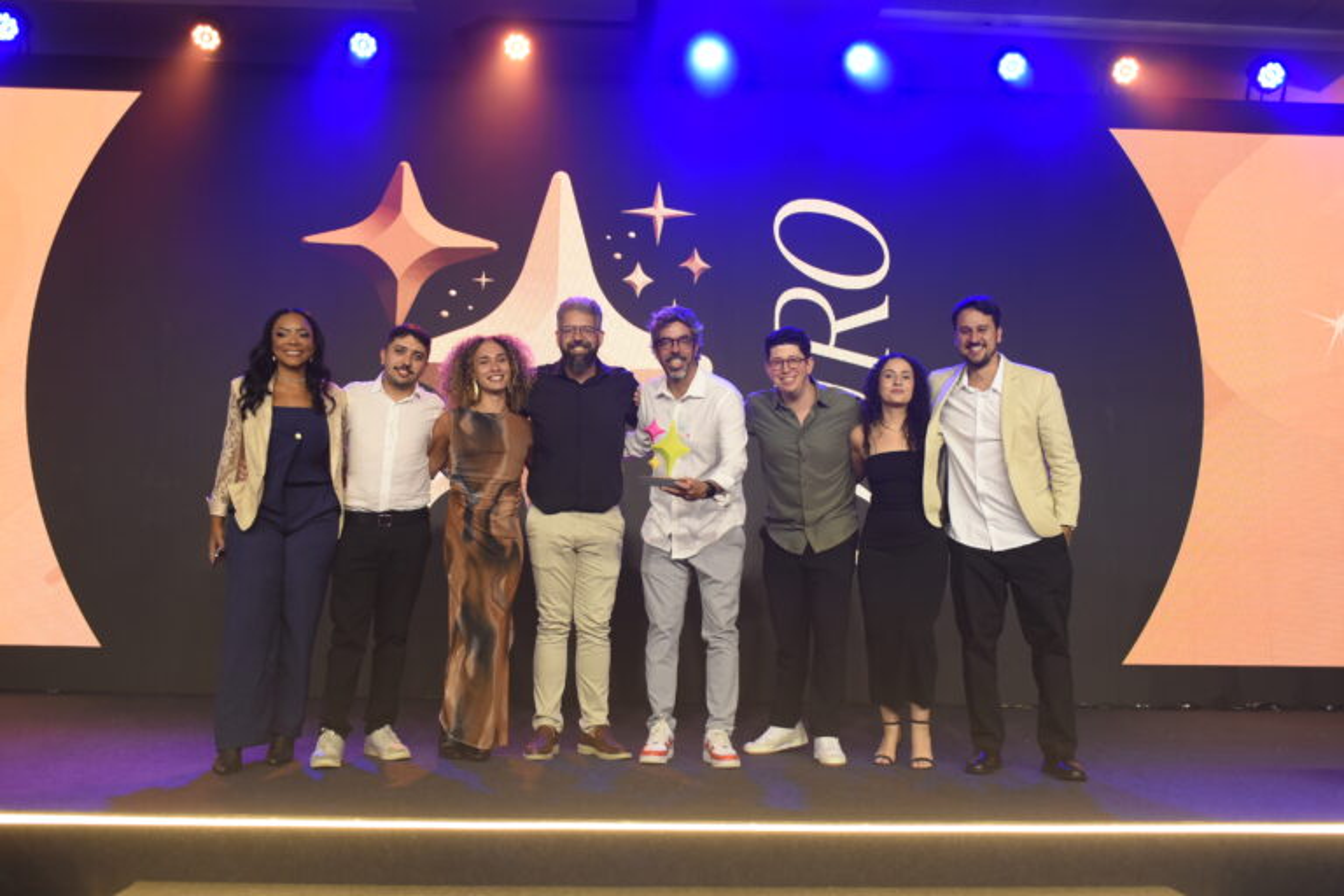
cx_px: 672
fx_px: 1307
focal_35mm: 35
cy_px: 448
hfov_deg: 54.4
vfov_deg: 37.9
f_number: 4
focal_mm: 35
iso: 1600
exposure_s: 1/200
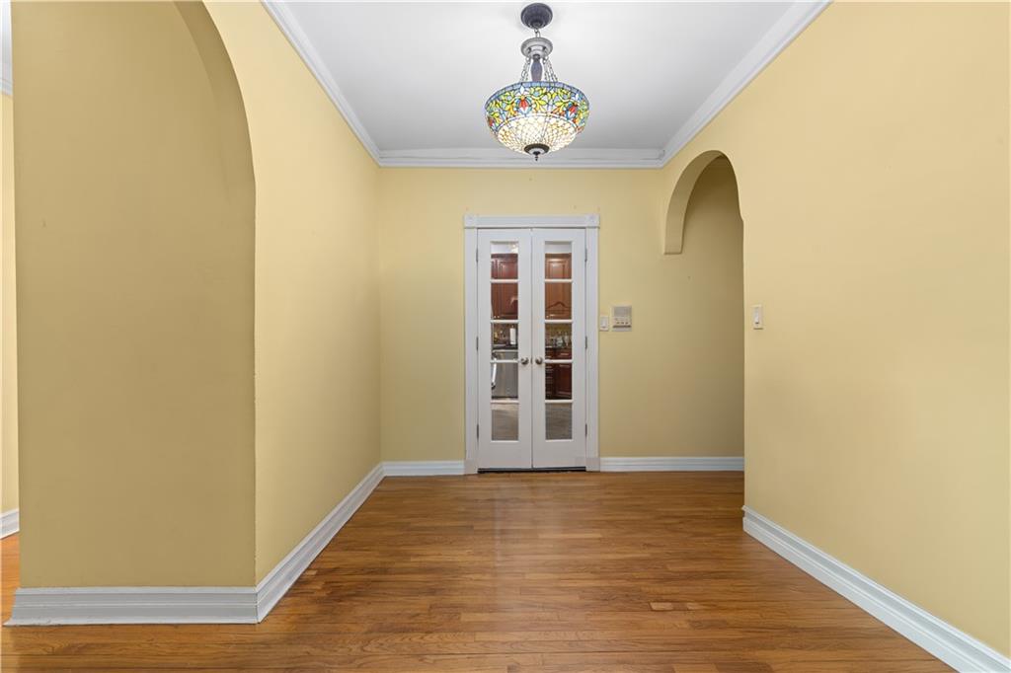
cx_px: 506
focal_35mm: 14
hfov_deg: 104.3
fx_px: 393
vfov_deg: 81.2
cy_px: 336
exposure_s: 1.6
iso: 250
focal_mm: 14
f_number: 10
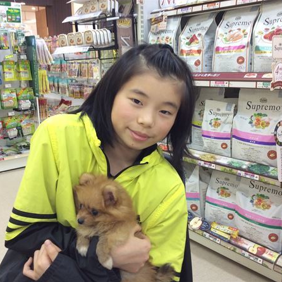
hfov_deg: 43.9
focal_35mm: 38
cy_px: 141
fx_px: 350
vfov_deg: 43.9
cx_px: 137
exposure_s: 1/24
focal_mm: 3.3
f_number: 2.4
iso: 50
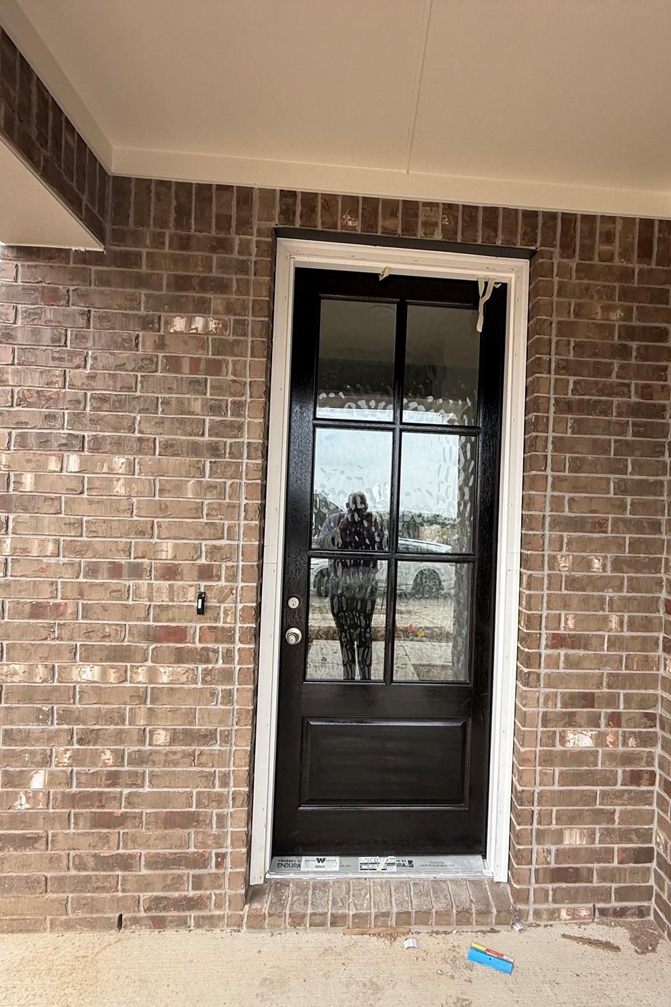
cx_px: 400
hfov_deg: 61.4
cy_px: 513
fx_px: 559
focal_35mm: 20
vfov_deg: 84.0
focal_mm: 2.22
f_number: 2.2
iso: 50
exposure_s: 1/198
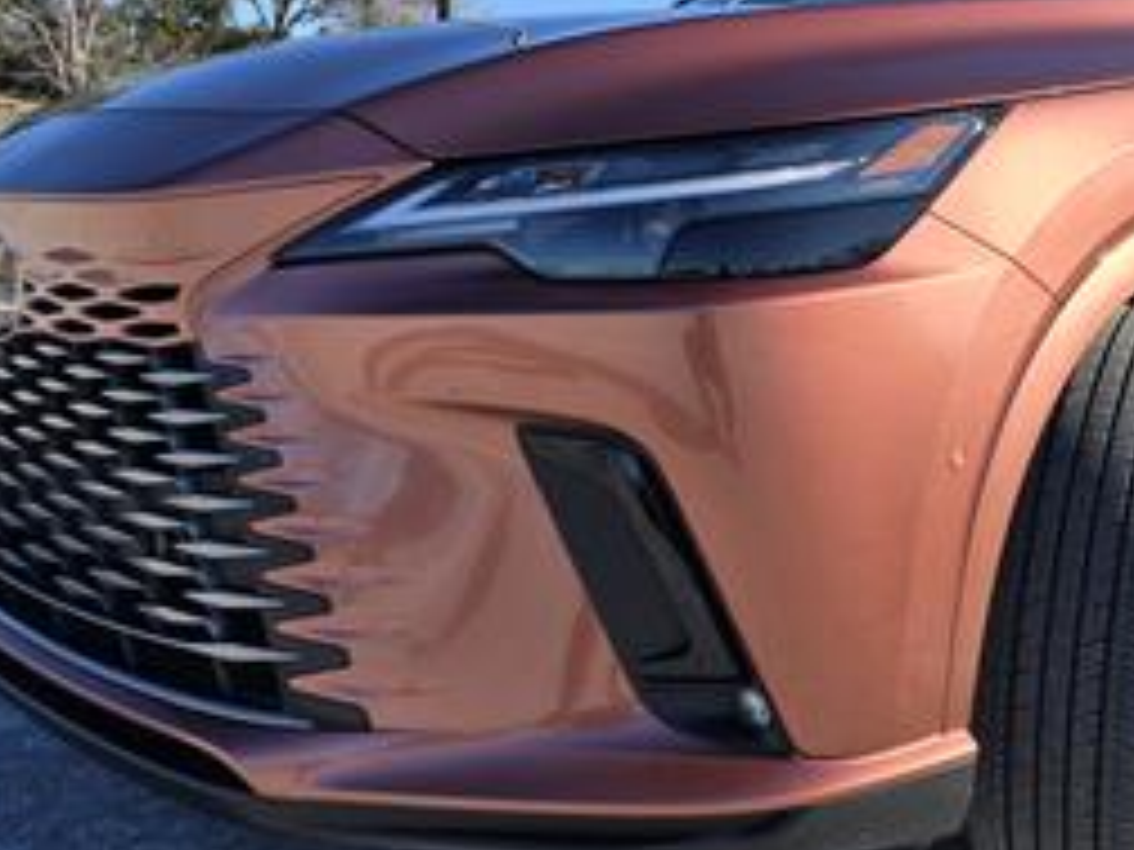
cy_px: 301
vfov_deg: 31.3
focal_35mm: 46
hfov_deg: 40.4
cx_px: 806
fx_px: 1507
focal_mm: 6.3
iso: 12
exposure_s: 1/532
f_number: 1.7
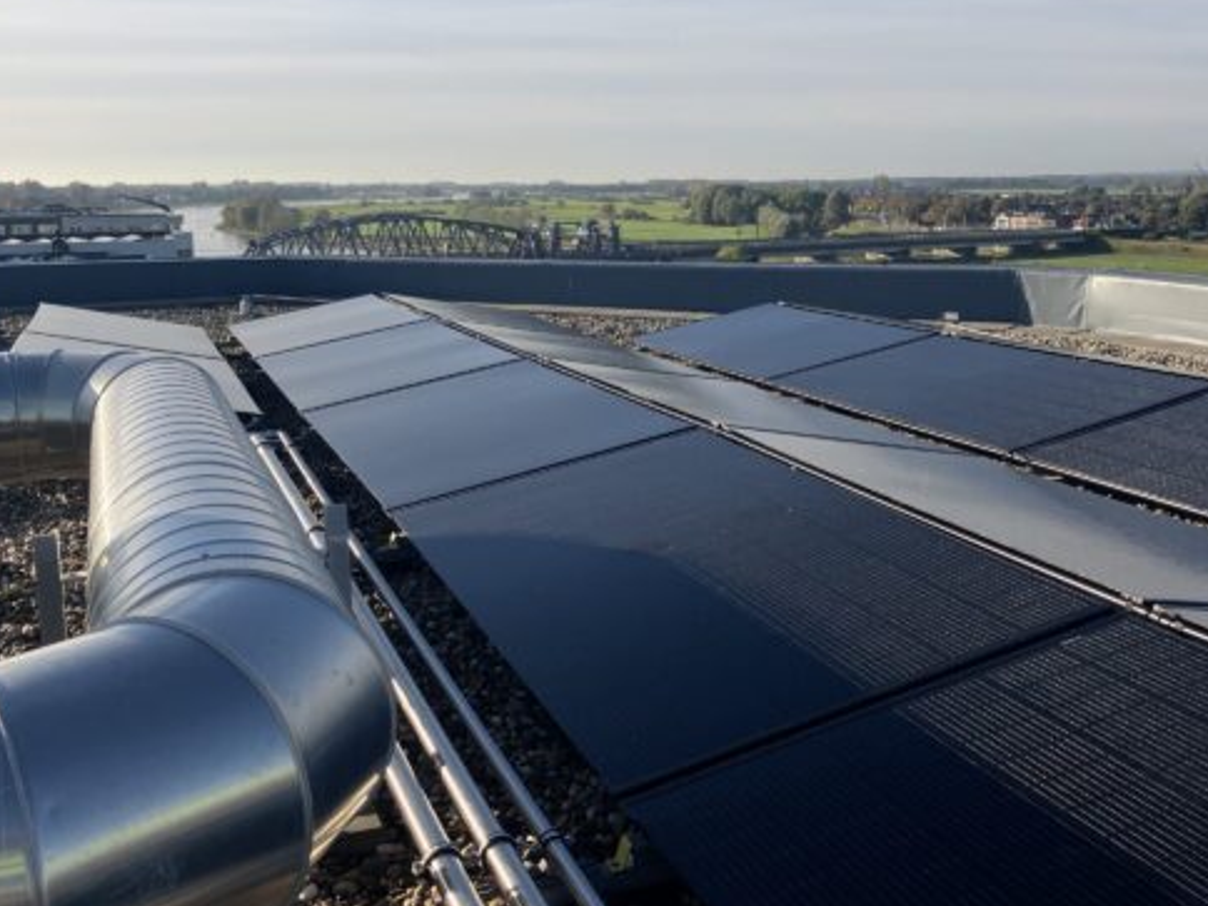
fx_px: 1291
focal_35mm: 37
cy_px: 367
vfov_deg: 38.5
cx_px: 649
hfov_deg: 50.1
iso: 32
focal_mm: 3.99
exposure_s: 1/2114
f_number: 1.8
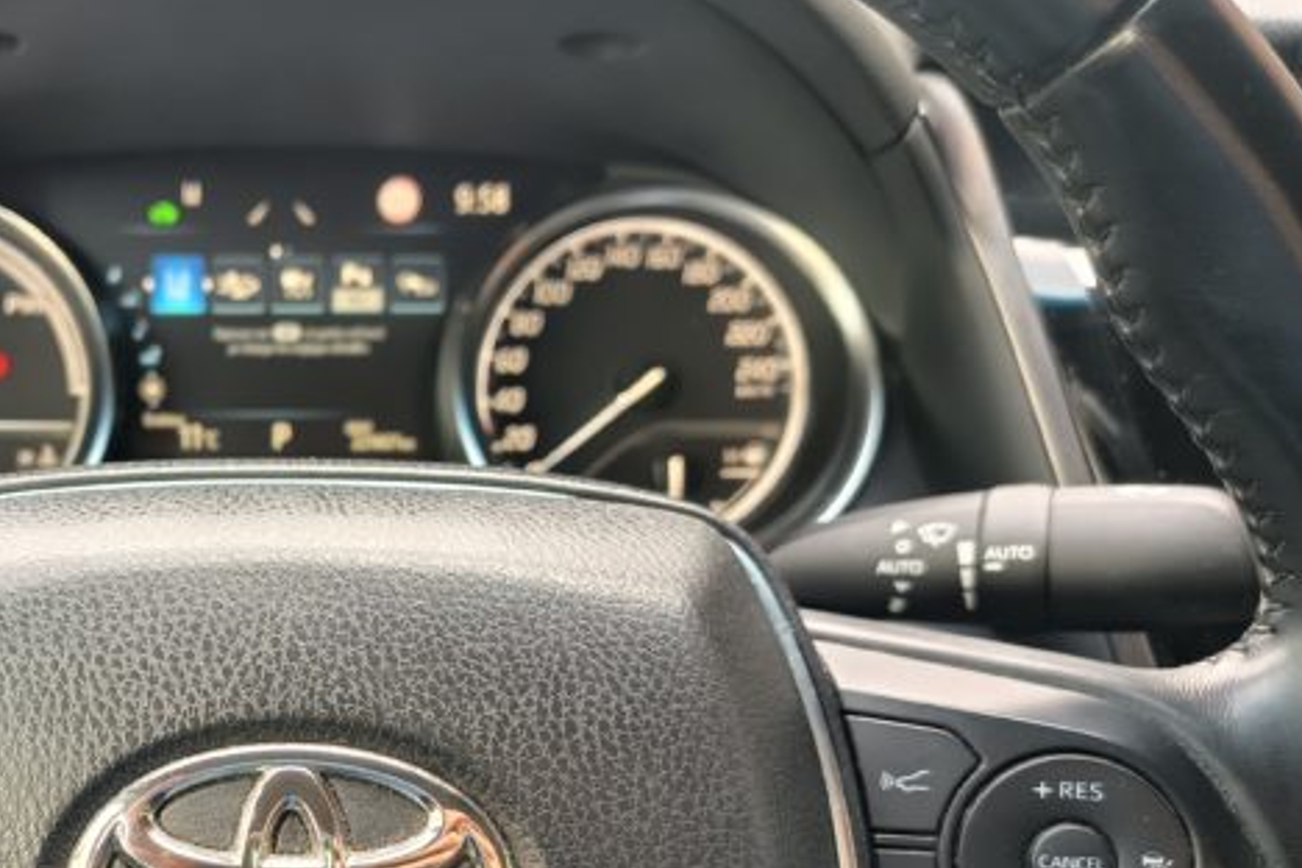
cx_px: 262
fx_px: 1483
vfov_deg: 32.0
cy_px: 657
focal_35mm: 41
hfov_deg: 45.1
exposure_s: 1/50
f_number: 1.7
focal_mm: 5.24
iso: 296
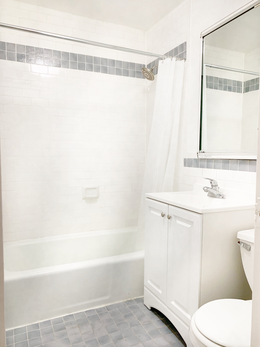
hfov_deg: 53.1
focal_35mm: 26
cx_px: 130
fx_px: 260
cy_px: 174
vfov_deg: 67.3
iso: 200
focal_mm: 4.25
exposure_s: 1/60
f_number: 1.8
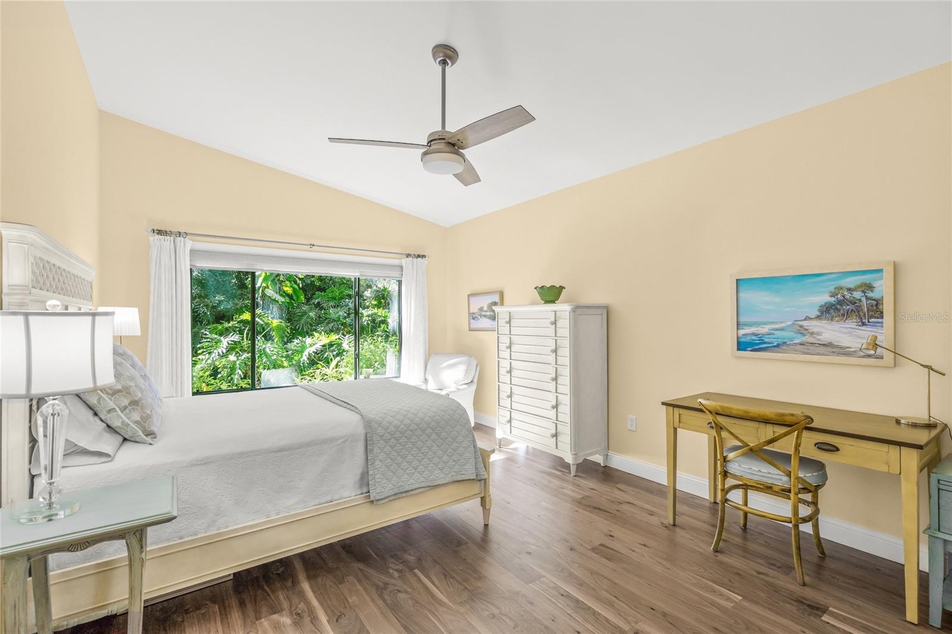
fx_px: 423
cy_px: 317
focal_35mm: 16
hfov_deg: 96.7
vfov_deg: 73.7
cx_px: 476
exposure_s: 1/8
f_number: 6.3
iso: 200
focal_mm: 16
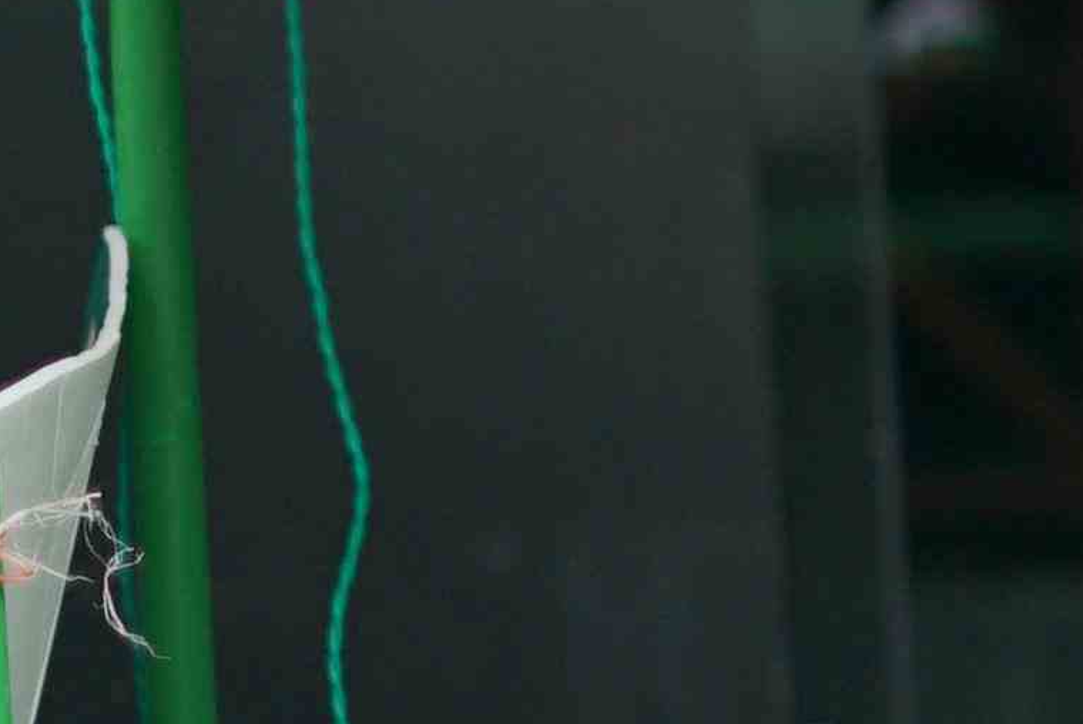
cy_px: 315
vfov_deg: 4.9
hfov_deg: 7.0
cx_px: 2608
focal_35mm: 279
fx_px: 8399
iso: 200
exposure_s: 1/320
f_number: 1.8
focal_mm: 50
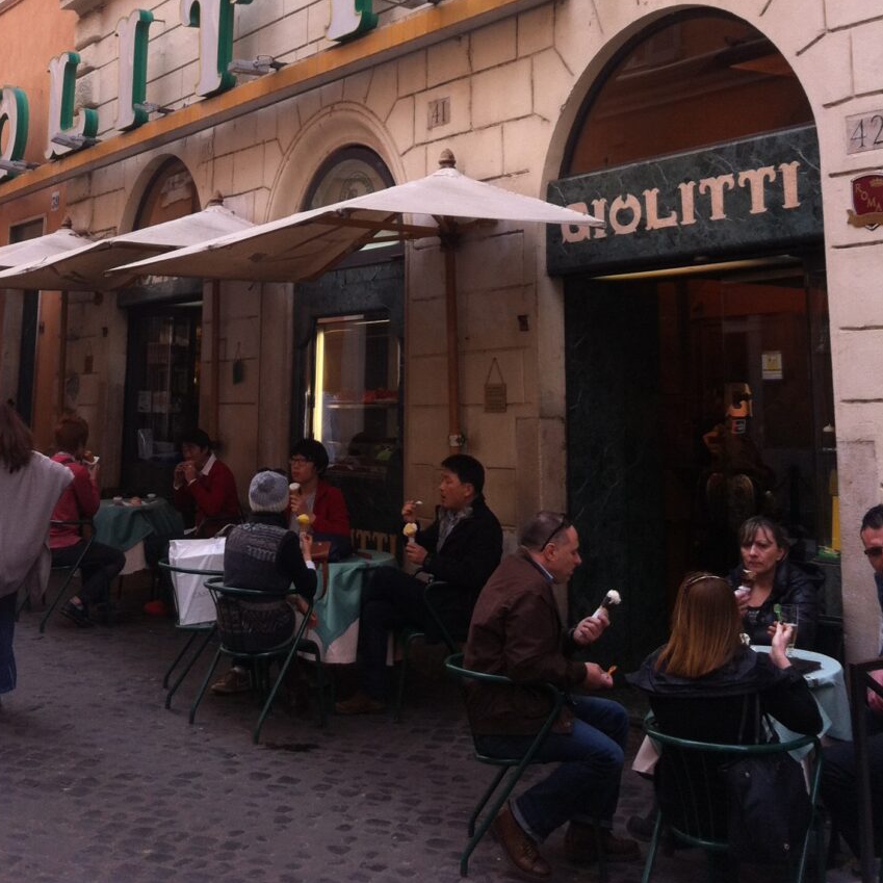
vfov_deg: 29.1
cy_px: 120
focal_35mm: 57
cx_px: 301
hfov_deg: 29.9
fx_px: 1645
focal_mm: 3.85
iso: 80
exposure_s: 1/137
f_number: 2.8
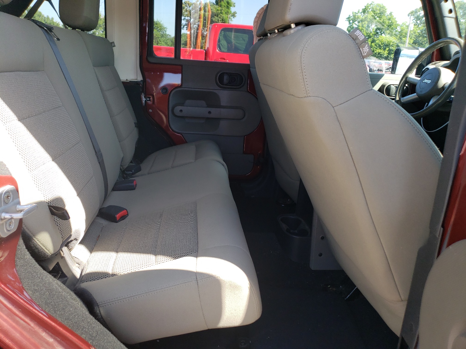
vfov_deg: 53.1
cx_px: 233
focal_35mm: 26
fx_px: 350
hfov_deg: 67.3
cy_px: 174
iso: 50
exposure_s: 1/263
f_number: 1.5
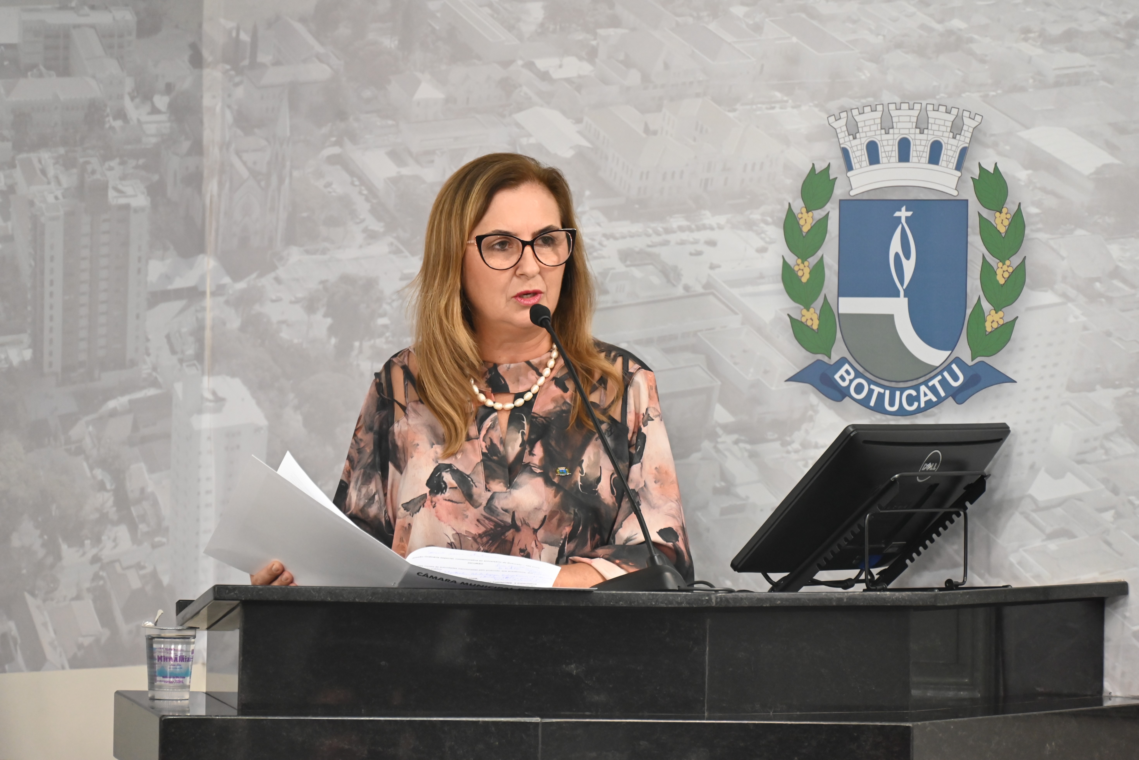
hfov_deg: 10.3
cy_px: 380
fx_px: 6330
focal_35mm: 200
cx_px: 570
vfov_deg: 6.9
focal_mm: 200
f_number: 6.3
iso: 3200
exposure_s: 1/160
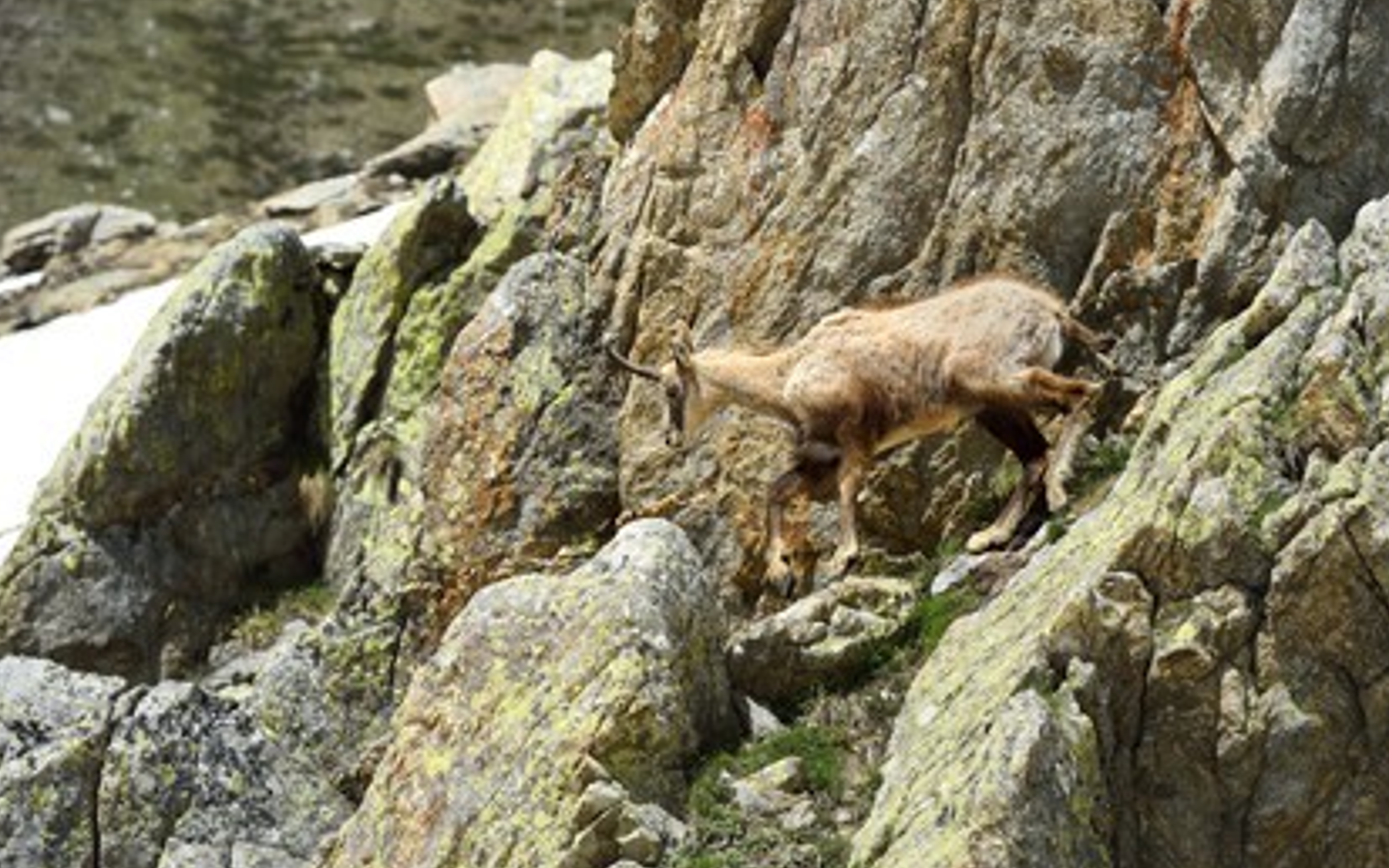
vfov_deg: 7.7
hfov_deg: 12.2
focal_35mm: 171
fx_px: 6472
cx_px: 693
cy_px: 461
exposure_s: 1/800
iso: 400
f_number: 8
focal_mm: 165
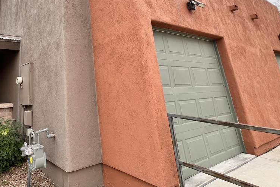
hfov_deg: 69.9
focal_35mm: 23
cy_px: 33
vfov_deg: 51.1
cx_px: 63
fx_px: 179
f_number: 1.8
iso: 32
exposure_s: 1/275
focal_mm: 1.57
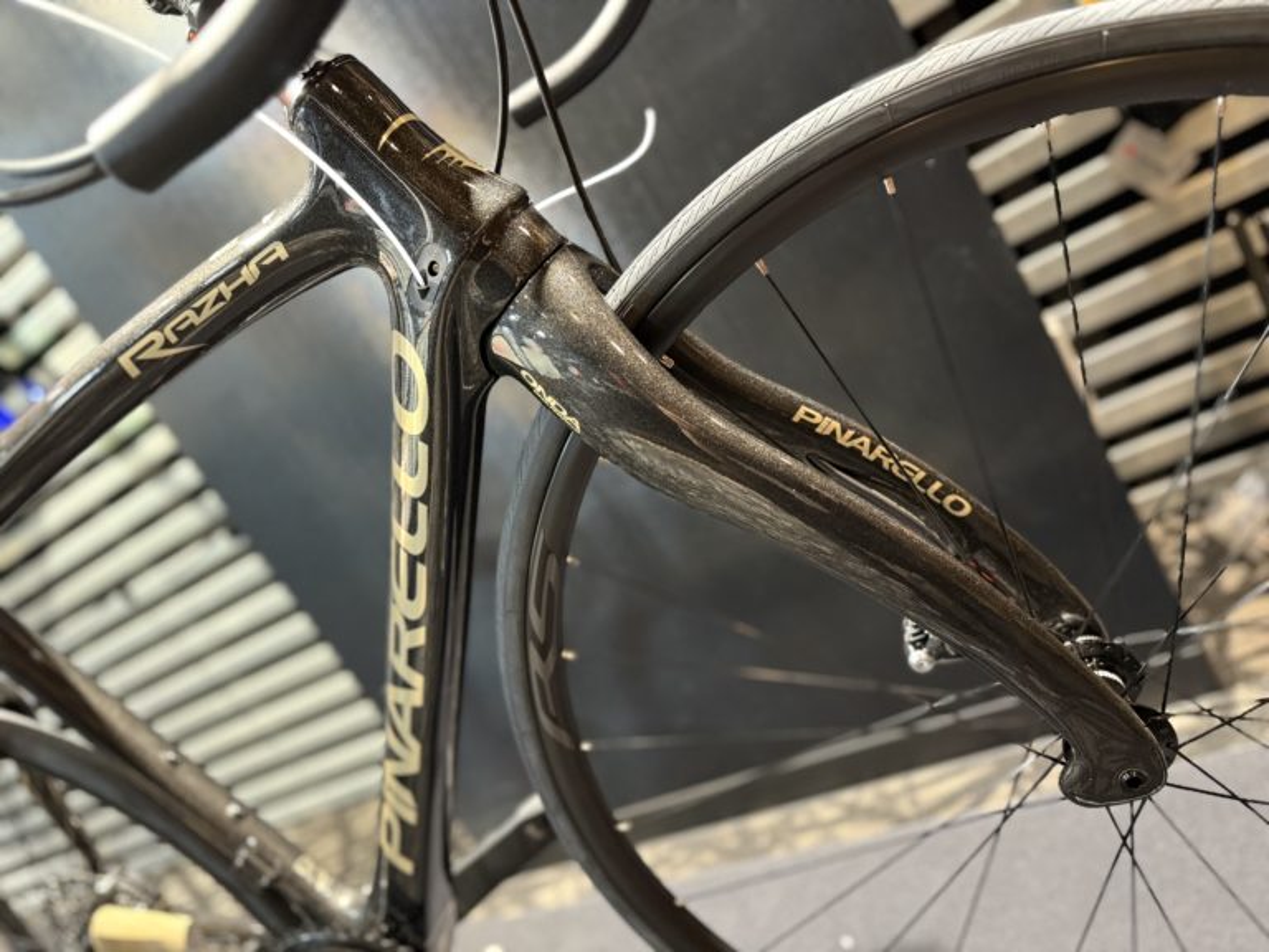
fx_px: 880
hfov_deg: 71.6
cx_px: 634
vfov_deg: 56.8
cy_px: 476
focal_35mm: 24
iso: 500
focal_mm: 6.76
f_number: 1.78
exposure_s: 1/50
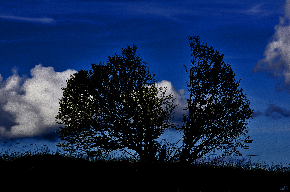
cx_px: 145
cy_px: 96
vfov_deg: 8.7
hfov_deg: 13.1
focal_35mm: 158
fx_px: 1266
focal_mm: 105
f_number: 10
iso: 100
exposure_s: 1/250
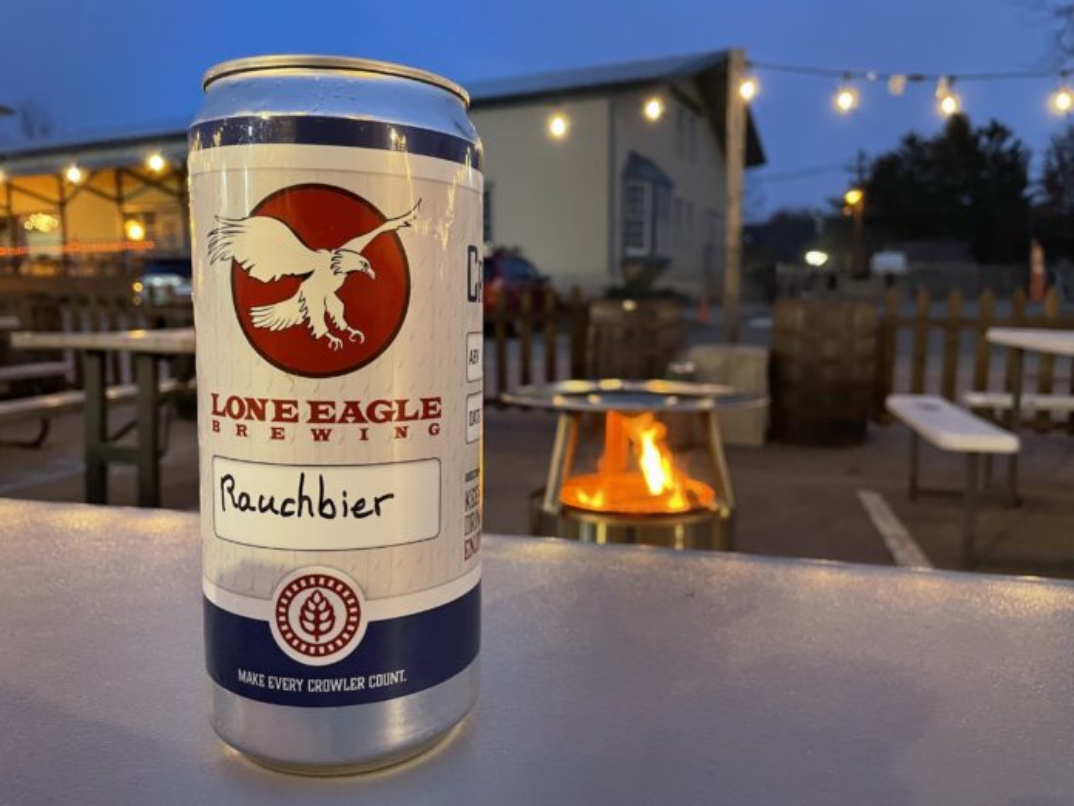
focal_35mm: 26
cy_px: 403
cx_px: 537
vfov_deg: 53.1
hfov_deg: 67.3
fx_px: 807
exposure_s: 1/30
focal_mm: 4.2
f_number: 1.6
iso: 640
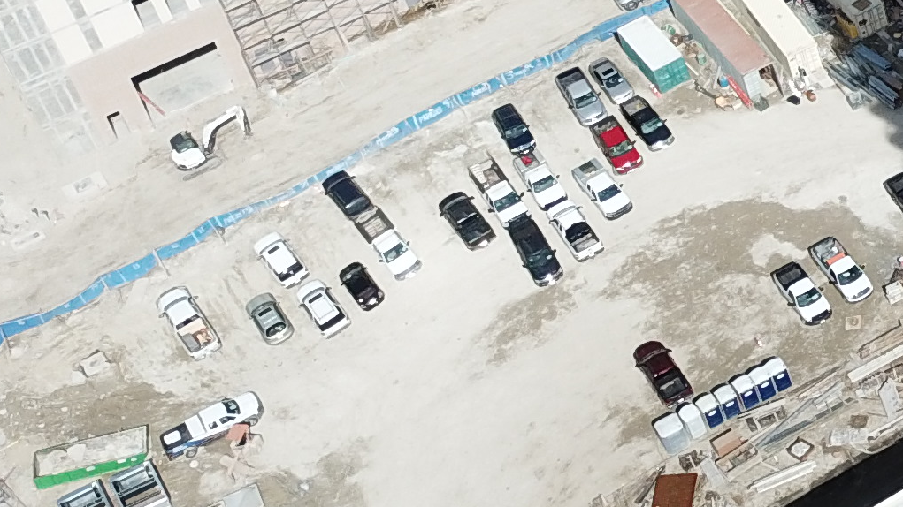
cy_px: -118
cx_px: 1600
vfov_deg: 10.7
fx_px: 2657
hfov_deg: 16.4
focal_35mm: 111
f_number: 2.2
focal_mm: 4.73
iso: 100
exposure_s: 1/1531
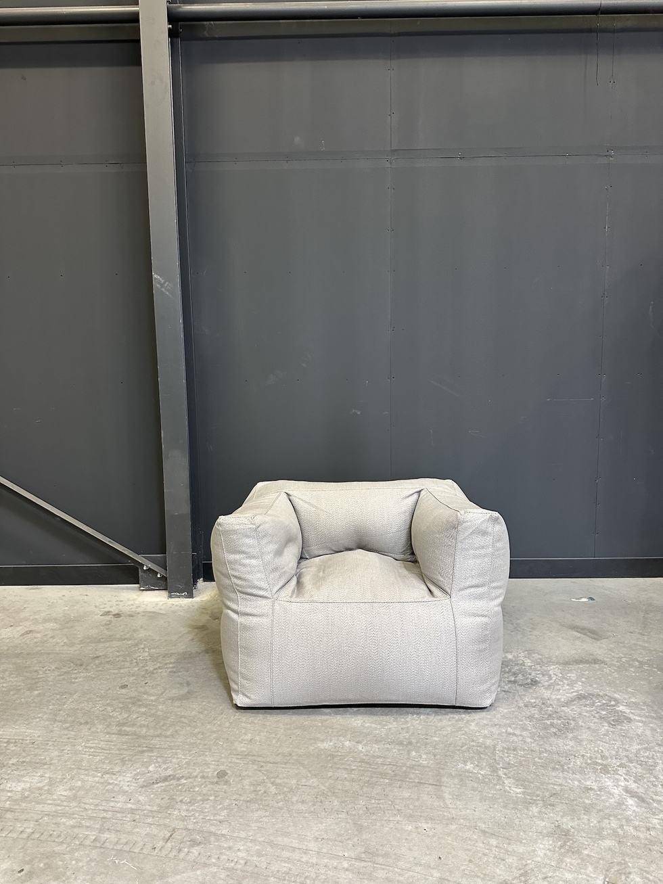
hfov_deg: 56.8
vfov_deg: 71.6
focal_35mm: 24
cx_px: 332
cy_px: 442
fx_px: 613
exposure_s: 1/50
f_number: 1.78
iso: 400
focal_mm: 6.86
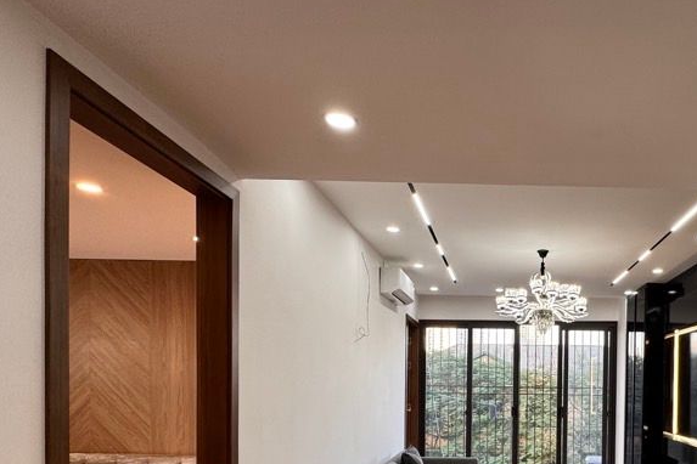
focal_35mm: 26
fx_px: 503
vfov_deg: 45.9
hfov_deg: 65.4
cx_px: 517
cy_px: 396
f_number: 2.2
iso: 64
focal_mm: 2.22
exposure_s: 1/100
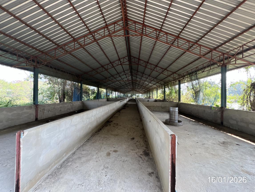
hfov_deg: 106.2
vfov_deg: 89.9
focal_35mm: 13
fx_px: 96
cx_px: 128
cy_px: 96
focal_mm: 1.57
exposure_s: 1/99
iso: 80
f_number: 1.8
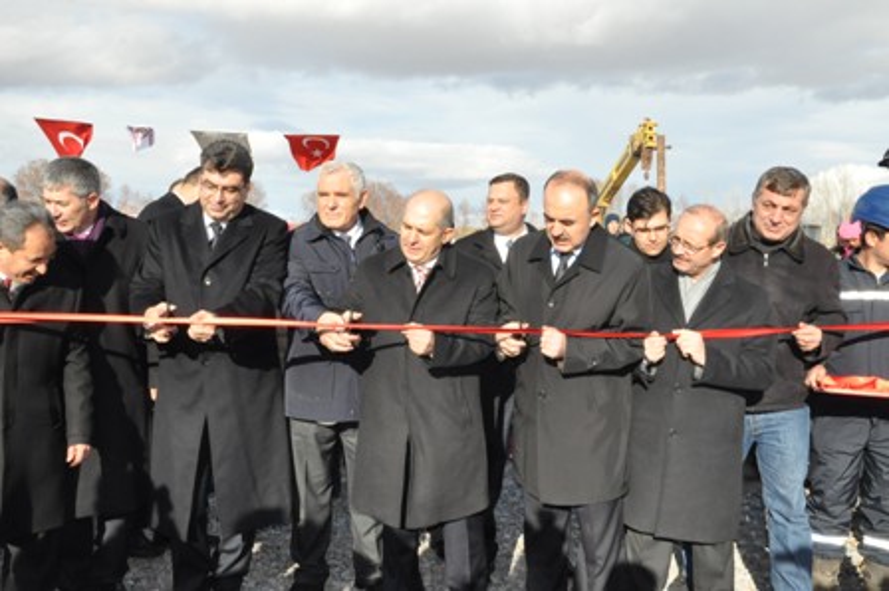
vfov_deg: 36.8
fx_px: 888
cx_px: 444
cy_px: 296
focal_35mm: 36
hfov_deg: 53.2
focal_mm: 24
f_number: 20
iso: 1000
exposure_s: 1/200
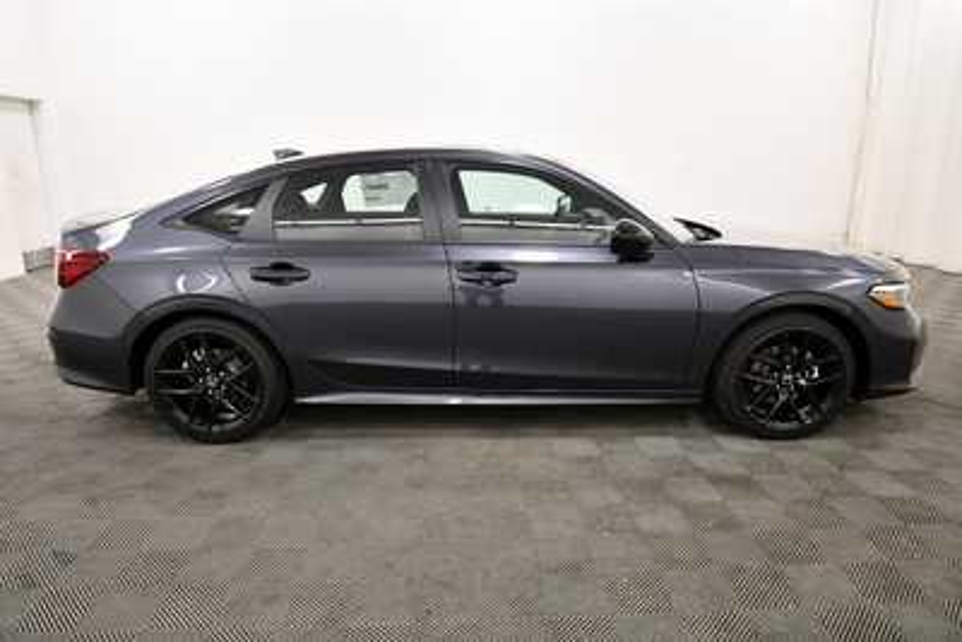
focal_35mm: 22
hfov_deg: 78.6
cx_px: 481
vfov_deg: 57.3
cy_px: 321
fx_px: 588
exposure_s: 1/125
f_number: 5
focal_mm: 15
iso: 1100
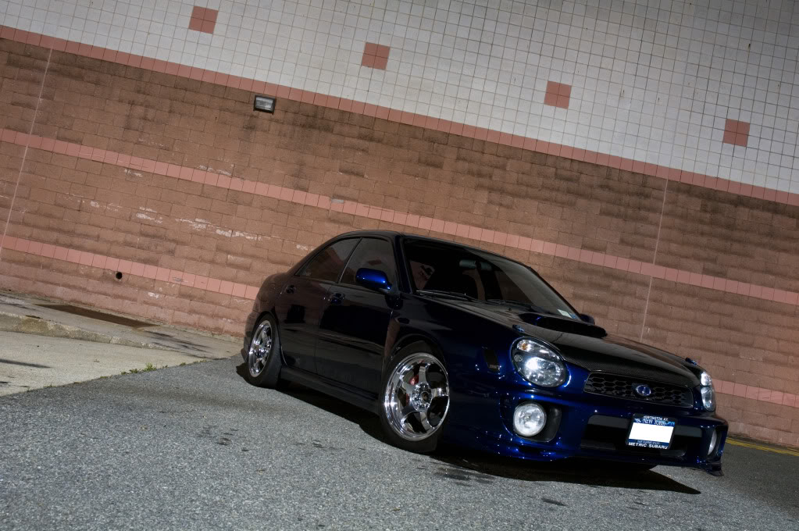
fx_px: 831
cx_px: 400
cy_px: 266
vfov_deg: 35.4
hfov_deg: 51.3
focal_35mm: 38
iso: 200
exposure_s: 10
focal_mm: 25
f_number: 9
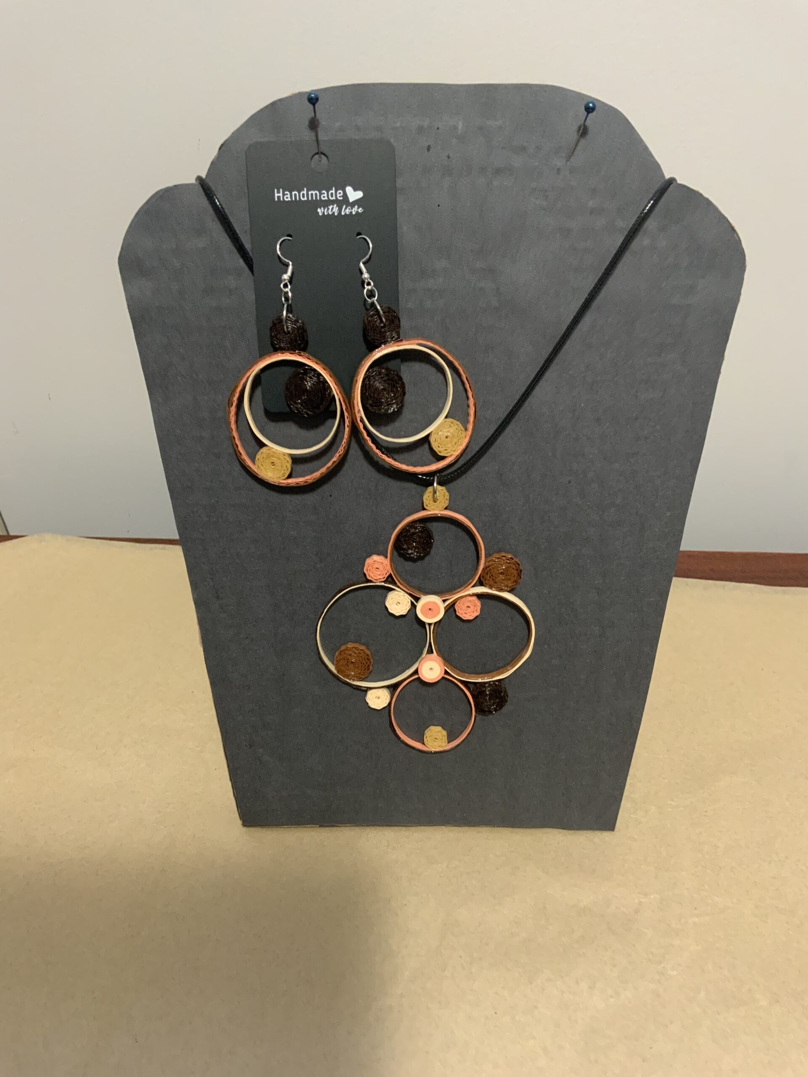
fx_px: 903
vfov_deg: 61.7
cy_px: 538
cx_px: 404
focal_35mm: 29
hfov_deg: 48.2
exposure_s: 1/60
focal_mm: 3
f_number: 1.8
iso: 250
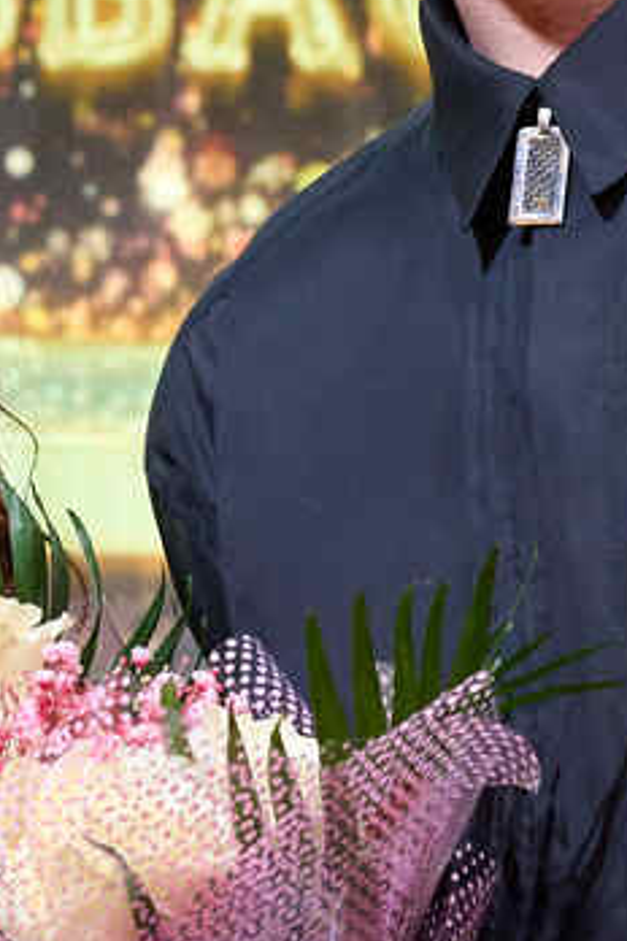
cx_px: -7
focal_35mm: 215
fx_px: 5616
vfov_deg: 9.5
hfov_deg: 6.4
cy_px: 909
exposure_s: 1/250
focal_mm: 39
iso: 1600
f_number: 5.6
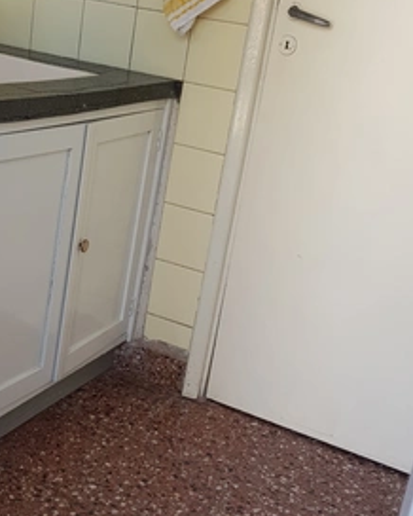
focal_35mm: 41
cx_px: 114
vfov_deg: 44.7
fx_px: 626
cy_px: 269
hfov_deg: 35.9
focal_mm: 4.2
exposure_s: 1/71
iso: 40
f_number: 1.7
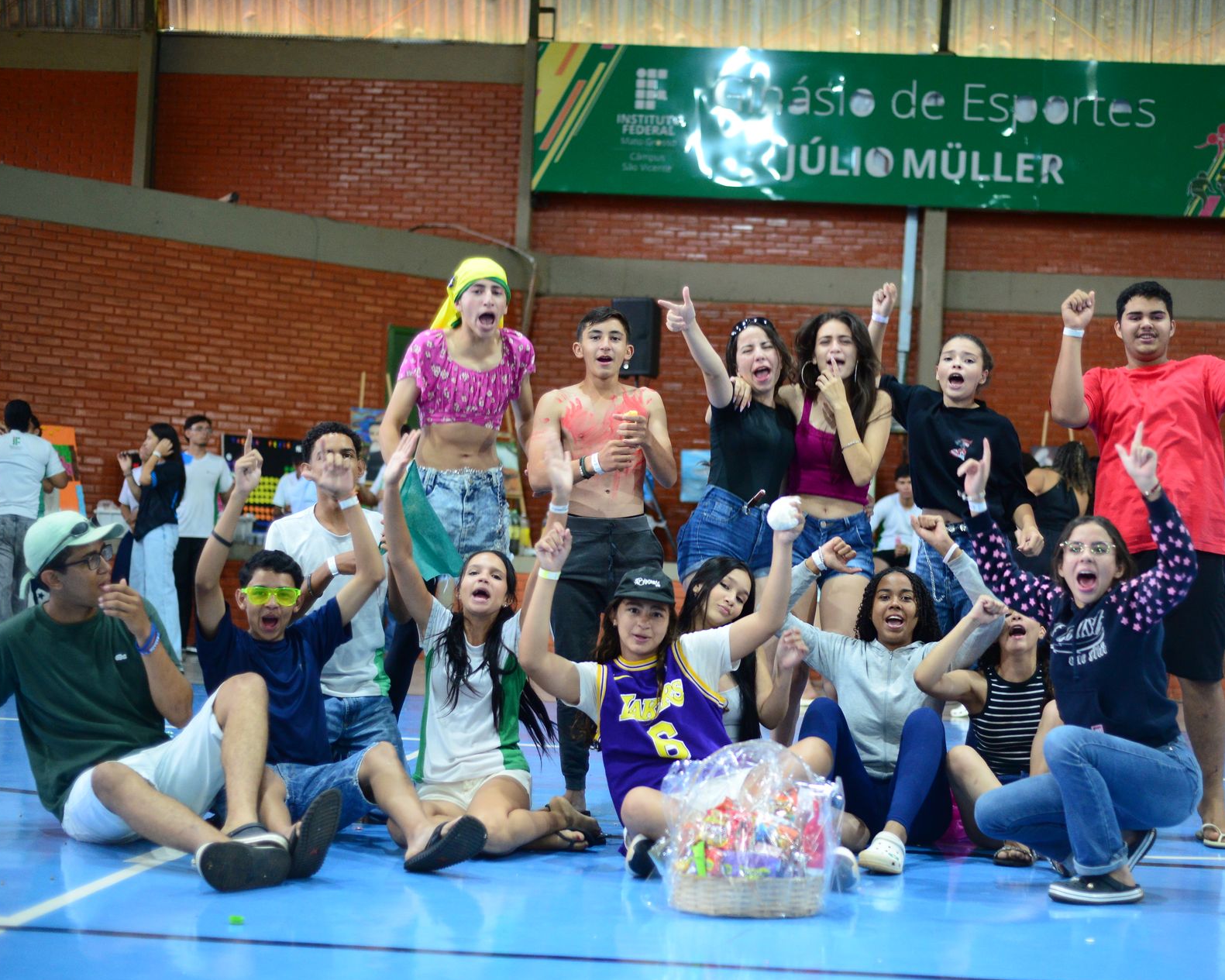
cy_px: 493
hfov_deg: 32.9
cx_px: 732
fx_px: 2067
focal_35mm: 57
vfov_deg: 26.7
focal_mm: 50
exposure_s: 1/160
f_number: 2.2
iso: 2500
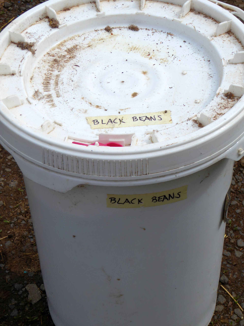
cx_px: 122
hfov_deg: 15.1
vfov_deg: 20.0
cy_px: 163
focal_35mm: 98
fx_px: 921
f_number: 5
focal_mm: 17.5
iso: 80
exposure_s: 1/640
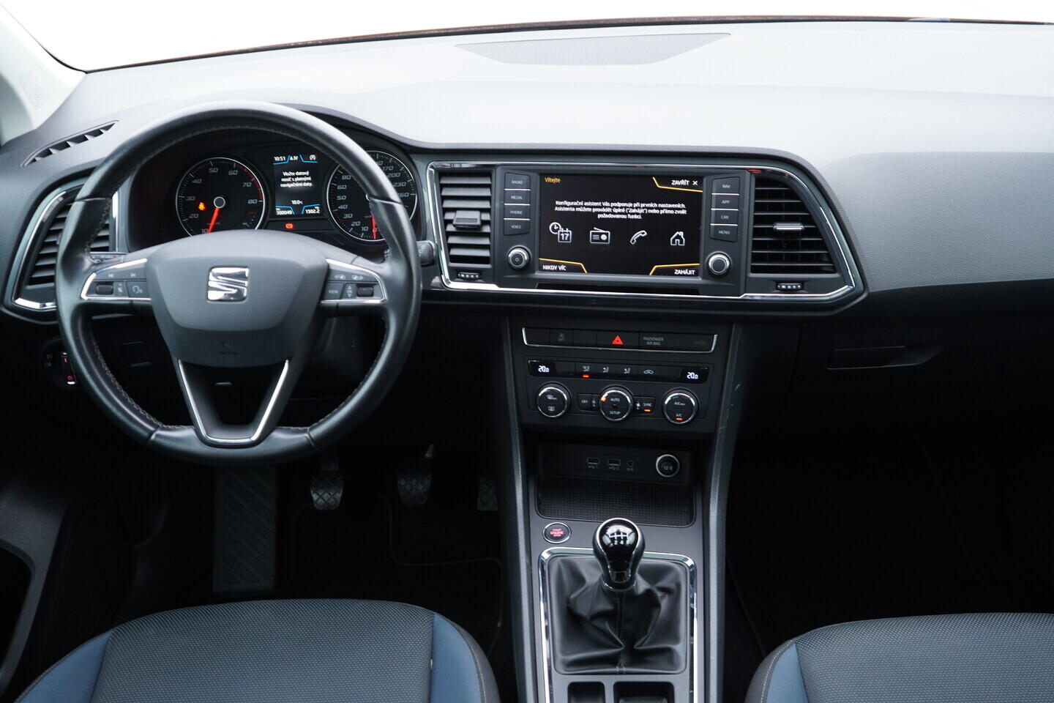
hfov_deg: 53.1
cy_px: 352
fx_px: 1054
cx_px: 527
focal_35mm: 36
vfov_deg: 36.9
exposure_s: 1/40
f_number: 2.8
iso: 400
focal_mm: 24
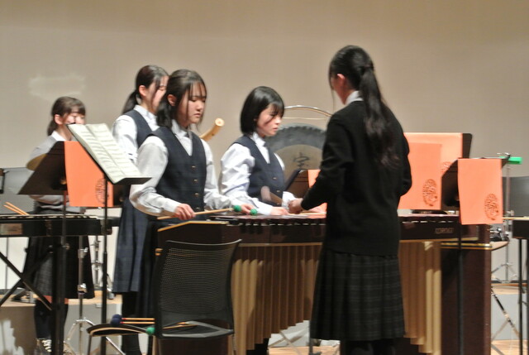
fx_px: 2384
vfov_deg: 8.5
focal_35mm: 162
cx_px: 264
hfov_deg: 12.7
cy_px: 178
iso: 1600
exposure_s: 1/20
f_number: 8
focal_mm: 60
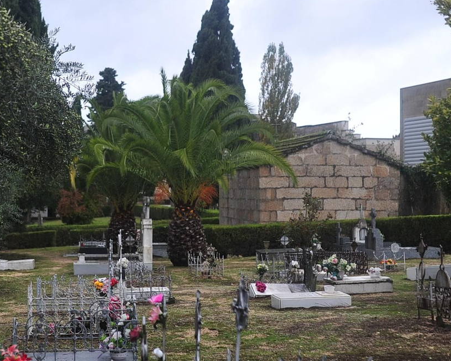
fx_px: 854
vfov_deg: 23.8
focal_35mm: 64
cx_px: 142
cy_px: 210
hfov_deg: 29.3
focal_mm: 35
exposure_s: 1/2500
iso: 320
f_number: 2
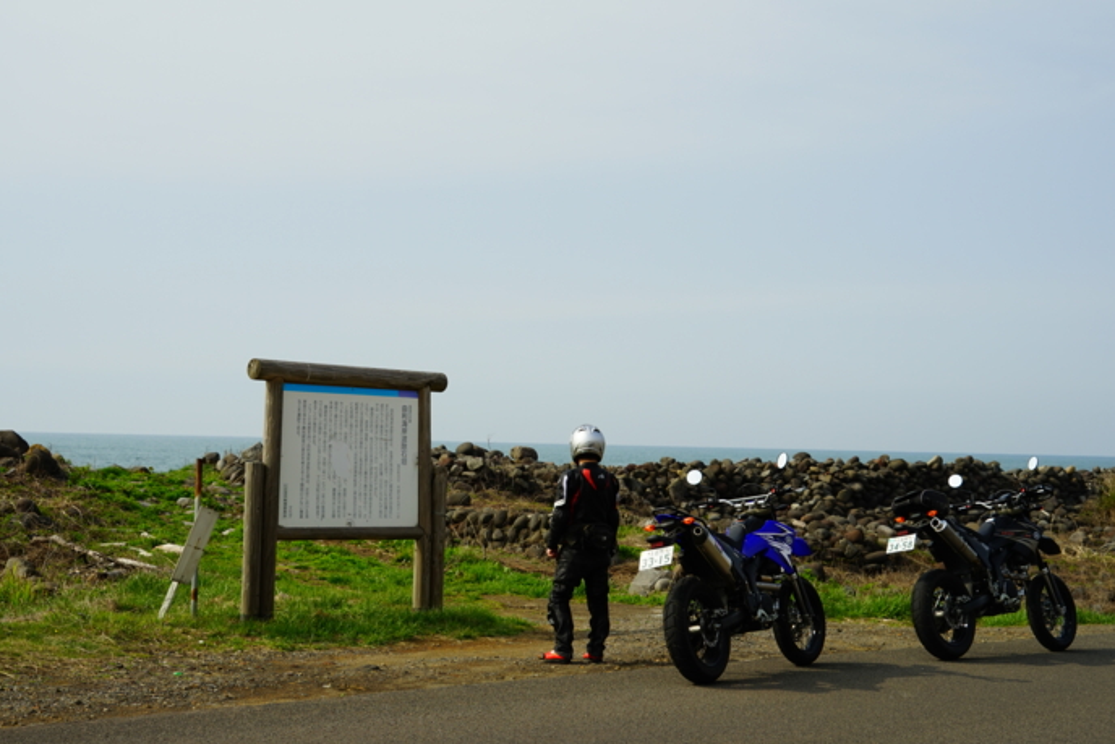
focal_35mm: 57
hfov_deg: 35.0
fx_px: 1766
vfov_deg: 23.8
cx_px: 564
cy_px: 316
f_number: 8
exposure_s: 1/250
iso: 100
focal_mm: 49
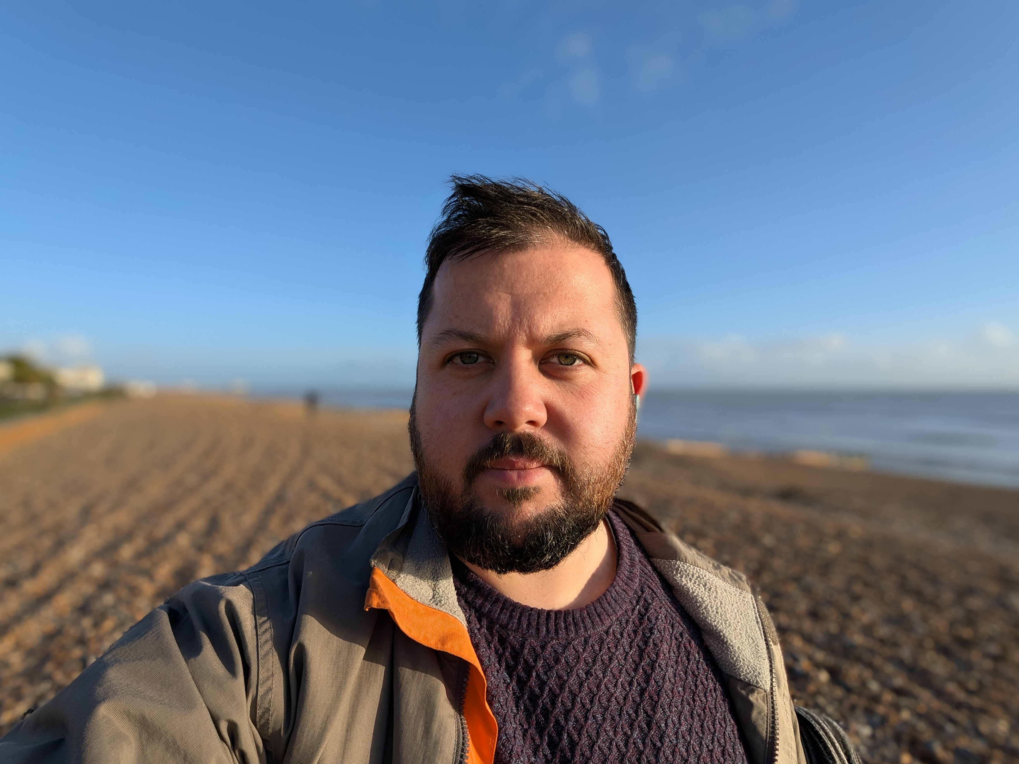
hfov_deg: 87.8
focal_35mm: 18
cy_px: 382
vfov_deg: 71.6
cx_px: 510
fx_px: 530
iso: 57
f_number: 2.2
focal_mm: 2.71
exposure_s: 1/1148
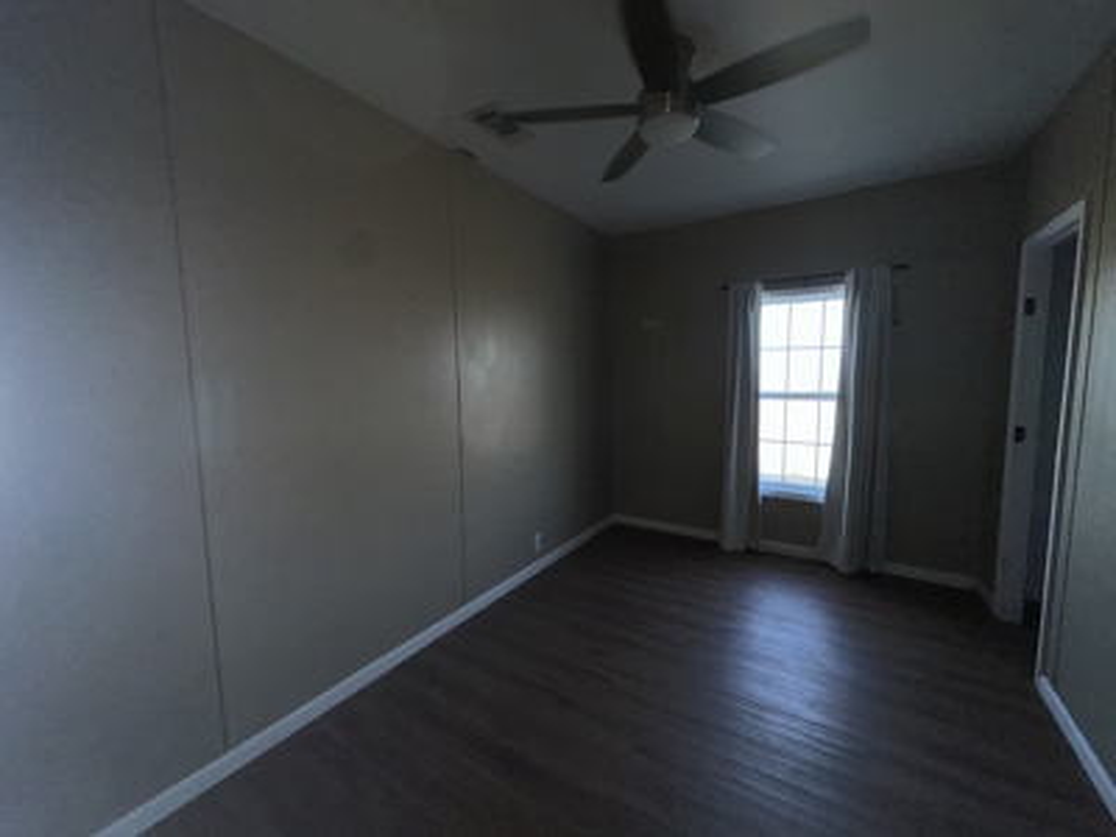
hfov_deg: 102.1
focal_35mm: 14
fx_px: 451
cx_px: 558
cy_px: 418
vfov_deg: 85.7
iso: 40
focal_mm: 2.22
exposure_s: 1/122
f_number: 2.2
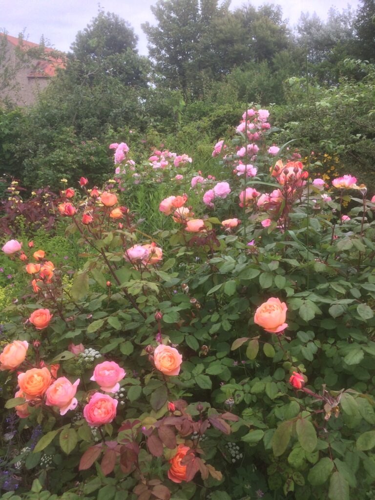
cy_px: 250
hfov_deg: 48.2
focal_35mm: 29
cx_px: 188
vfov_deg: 61.7
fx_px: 419
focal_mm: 4.15
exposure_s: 1/370
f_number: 2.2
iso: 32
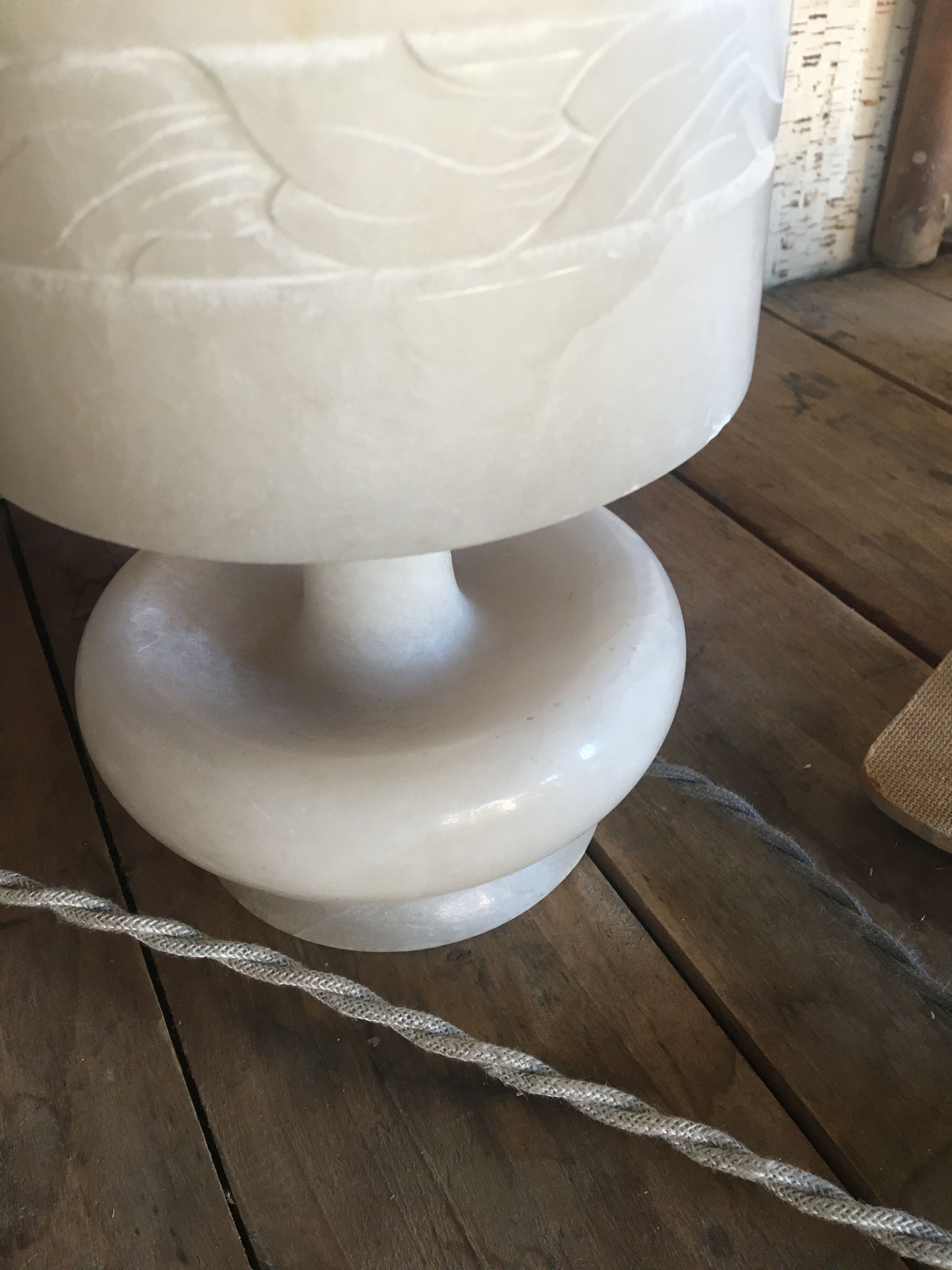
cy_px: 635
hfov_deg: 48.2
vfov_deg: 61.7
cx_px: 476
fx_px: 1063
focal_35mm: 29
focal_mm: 4.15
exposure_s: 1/33
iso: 125
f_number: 2.2
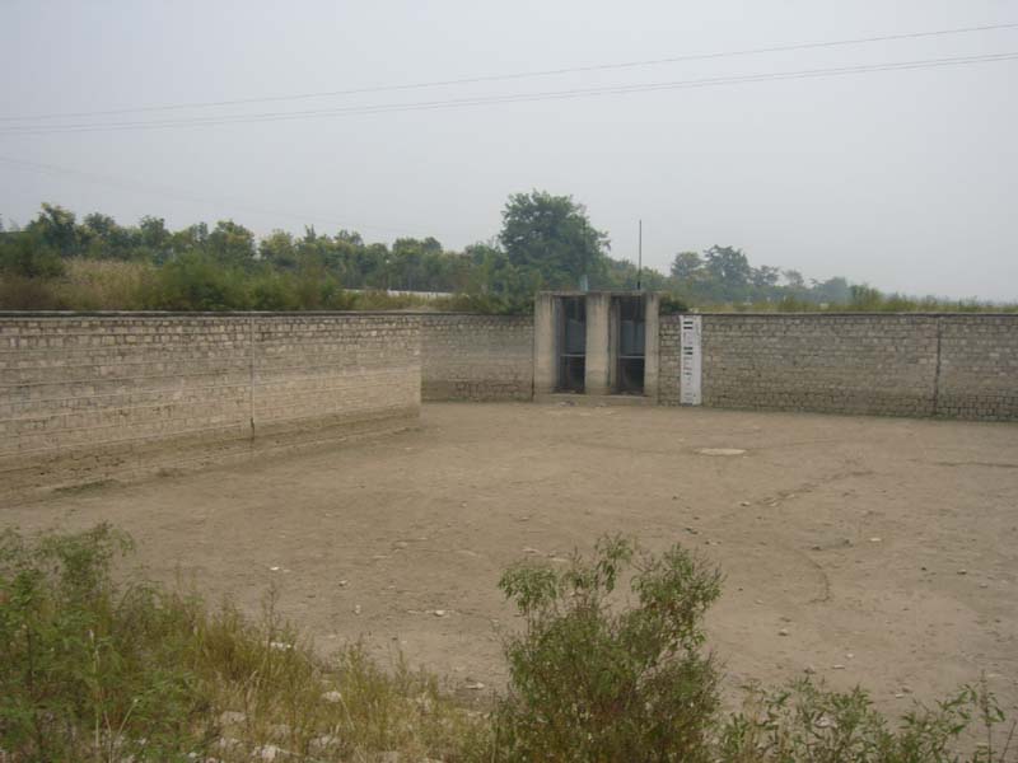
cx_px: 509
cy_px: 382
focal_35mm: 35
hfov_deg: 52.6
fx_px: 1029
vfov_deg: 40.7
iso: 50
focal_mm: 5.8
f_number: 8
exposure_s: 1/125
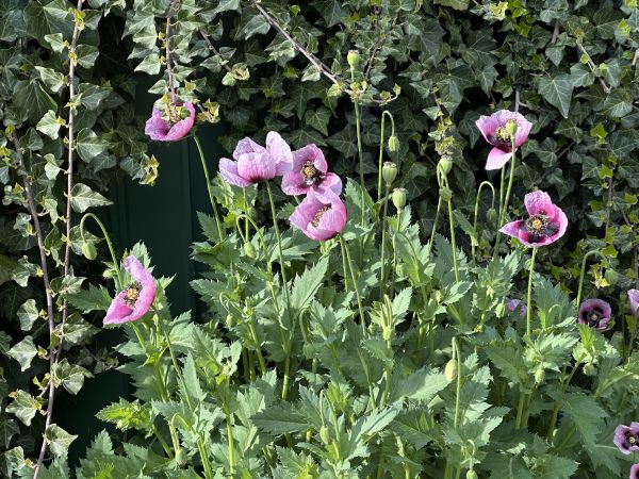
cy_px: 240
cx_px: 320
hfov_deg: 25.3
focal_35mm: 77
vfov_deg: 19.1
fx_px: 1421
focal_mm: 9
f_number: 2.8
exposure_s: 1/99
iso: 40
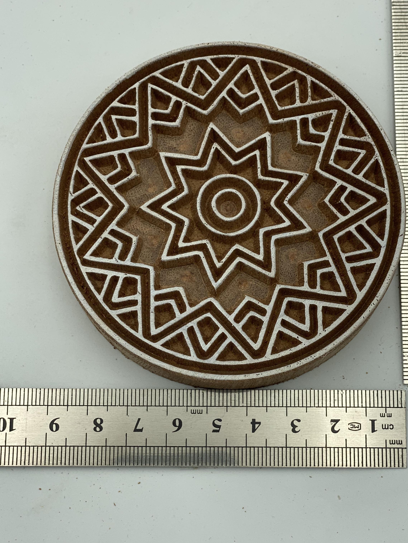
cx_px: 231
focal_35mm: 69
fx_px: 1084
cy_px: 262
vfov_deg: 28.2
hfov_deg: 21.3
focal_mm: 6
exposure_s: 1/564
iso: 20
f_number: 2
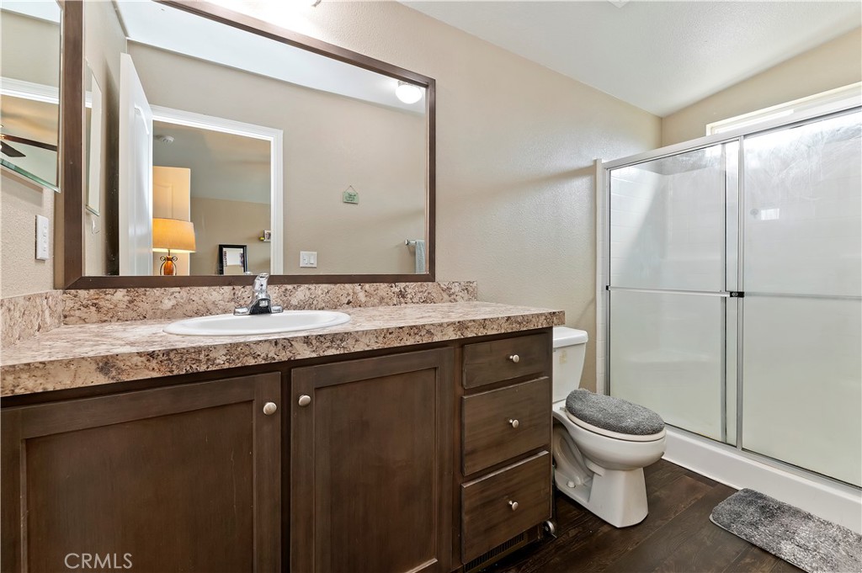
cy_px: 286
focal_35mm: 14
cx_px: 431
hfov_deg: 104.3
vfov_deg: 81.1
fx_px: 335
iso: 500
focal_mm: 14
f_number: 10
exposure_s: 1/4
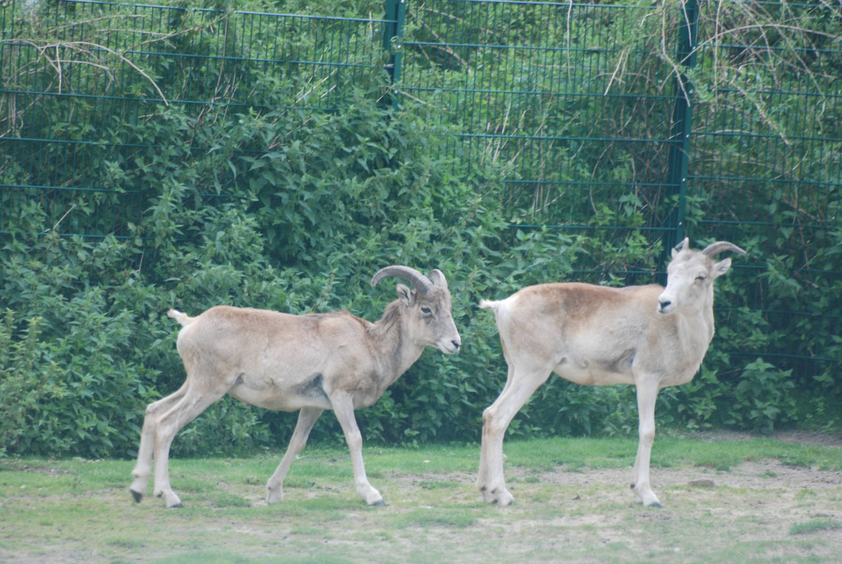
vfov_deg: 3.1
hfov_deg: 4.6
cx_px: 421
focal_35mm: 450
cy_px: 282
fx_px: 10537
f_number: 5.6
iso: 400
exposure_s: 1/80
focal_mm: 300
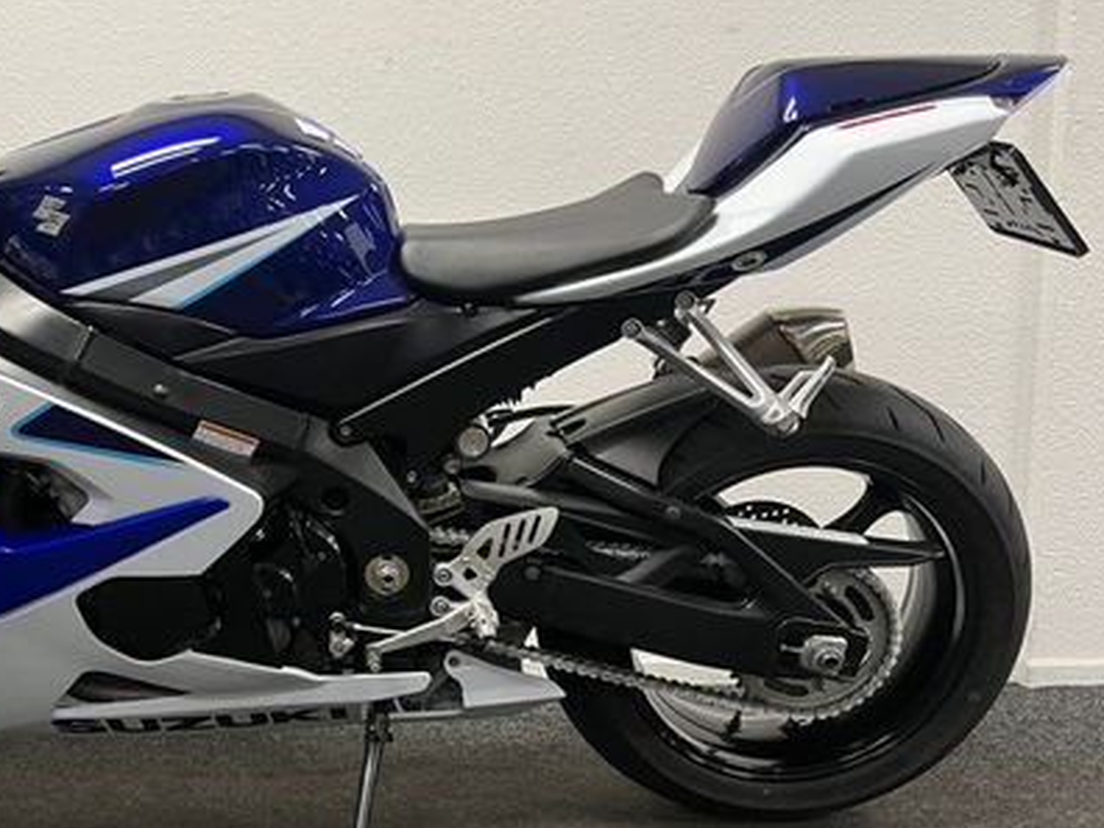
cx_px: 273
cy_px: 429
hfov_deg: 43.3
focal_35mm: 42
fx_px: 1339
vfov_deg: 34.3
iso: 100
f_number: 1.6
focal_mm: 5.1
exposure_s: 1/50
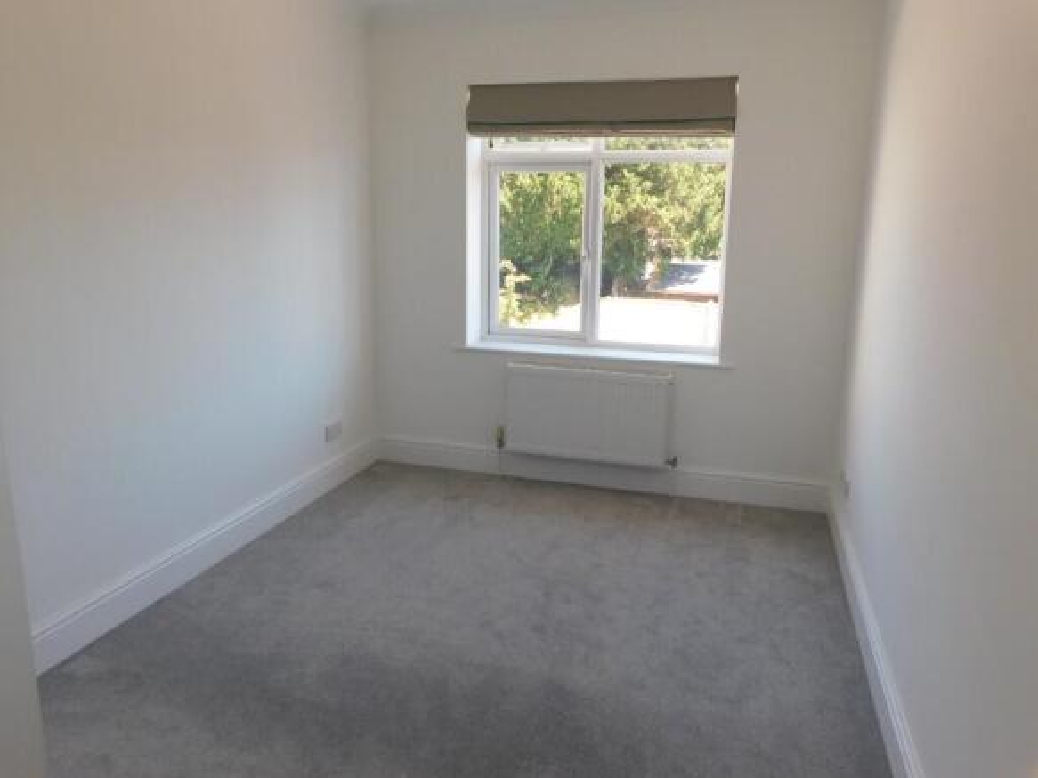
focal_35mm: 24
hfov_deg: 71.6
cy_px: 389
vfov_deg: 56.8
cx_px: 519
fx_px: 720
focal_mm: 4.1
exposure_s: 1/100
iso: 125
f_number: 3
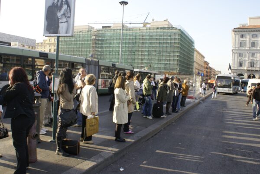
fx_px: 217
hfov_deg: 61.9
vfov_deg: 43.7
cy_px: 87
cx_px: 130
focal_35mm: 30
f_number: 8
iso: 100
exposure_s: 1/80
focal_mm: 20
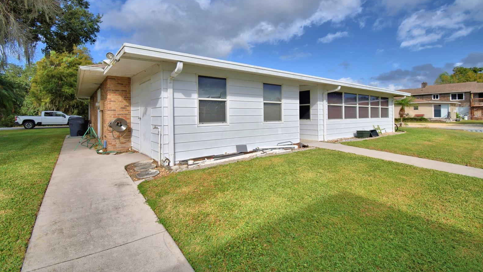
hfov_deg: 99.4
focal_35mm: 16
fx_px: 205
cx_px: 239
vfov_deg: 66.7
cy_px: 115
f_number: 4.5
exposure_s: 1/1600
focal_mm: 10
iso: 100
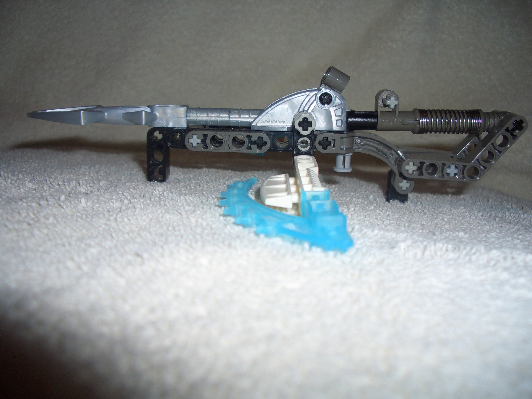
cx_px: 266
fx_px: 538
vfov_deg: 40.7
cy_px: 200
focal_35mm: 35
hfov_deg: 52.6
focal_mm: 5.8
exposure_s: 1/60
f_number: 2.6
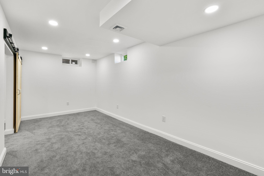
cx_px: 132
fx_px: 117
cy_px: 88
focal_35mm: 16
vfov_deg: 73.8
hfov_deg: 96.7
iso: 400
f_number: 9.5
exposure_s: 1/8
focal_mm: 16
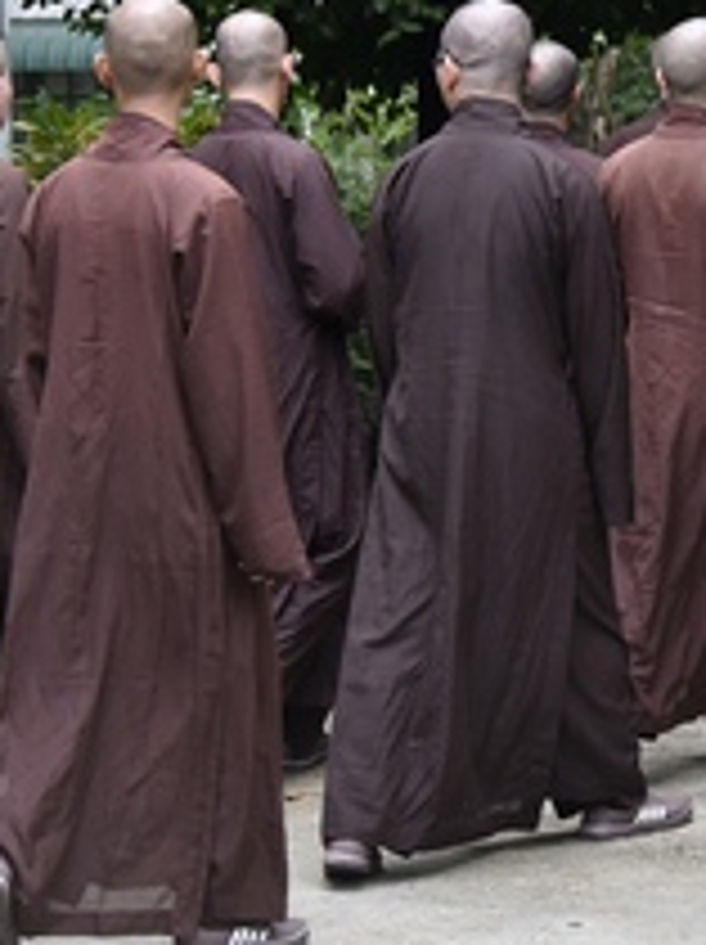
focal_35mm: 131
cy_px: 227
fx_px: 3570
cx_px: 513
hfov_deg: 11.3
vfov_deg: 15.0
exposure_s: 1/250
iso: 500
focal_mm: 44
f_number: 4
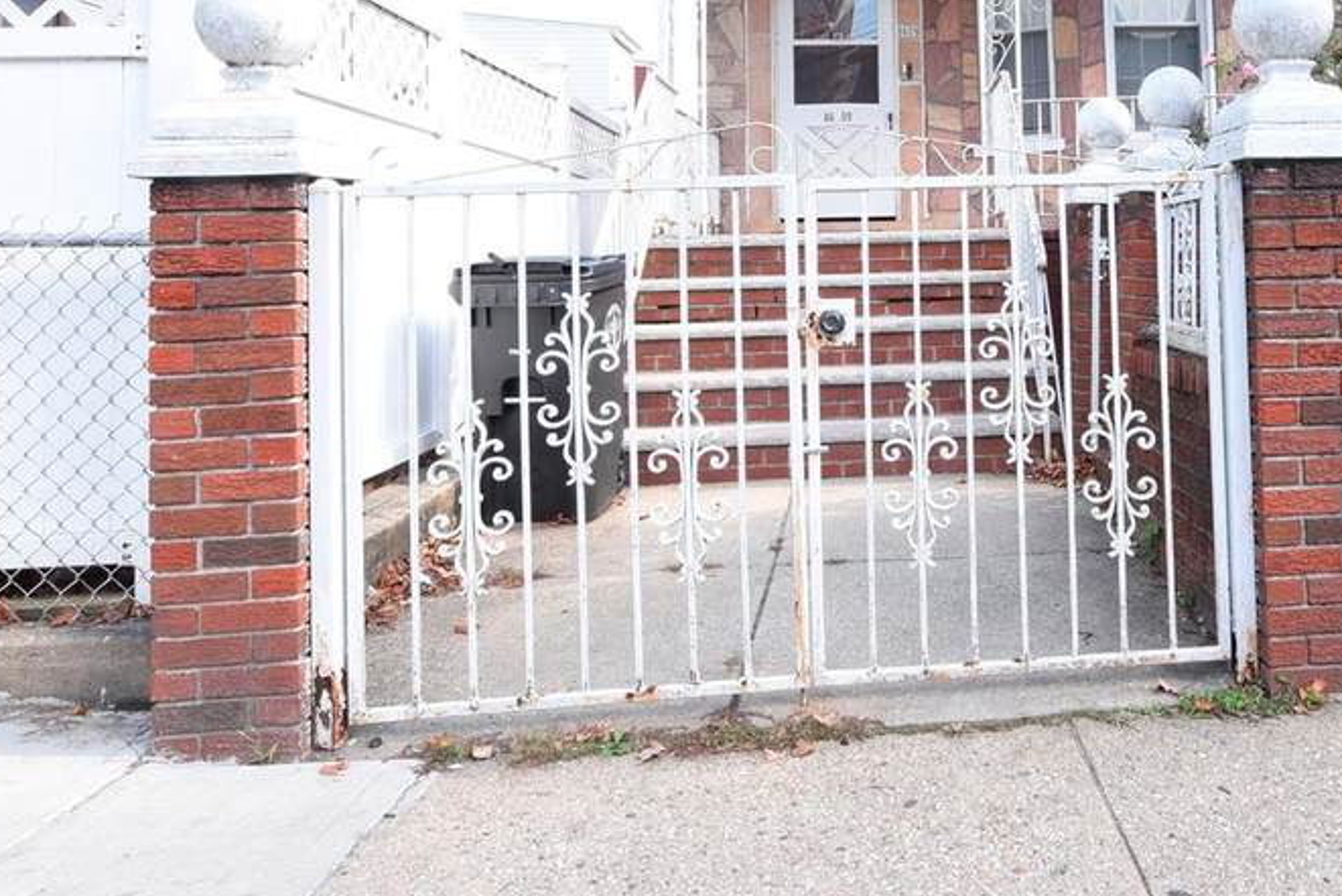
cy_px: 185
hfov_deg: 57.1
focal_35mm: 31
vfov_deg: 40.7
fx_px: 1156
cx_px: 1015
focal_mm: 16
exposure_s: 1/10
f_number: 16
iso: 200
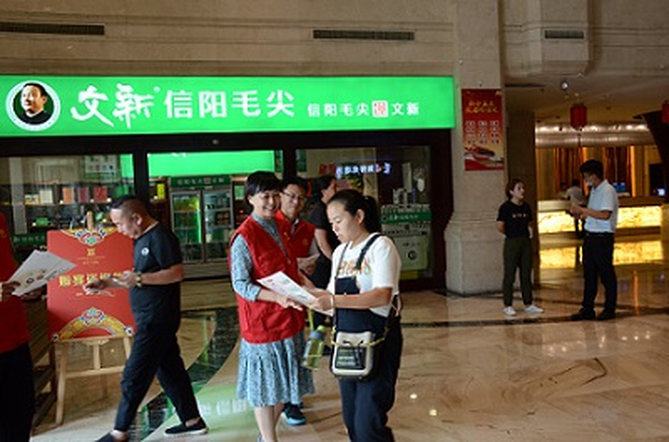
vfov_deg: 38.1
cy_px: 221
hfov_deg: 55.3
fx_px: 639
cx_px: 334
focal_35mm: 34
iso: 1250
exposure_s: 1/50
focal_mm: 23
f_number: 10
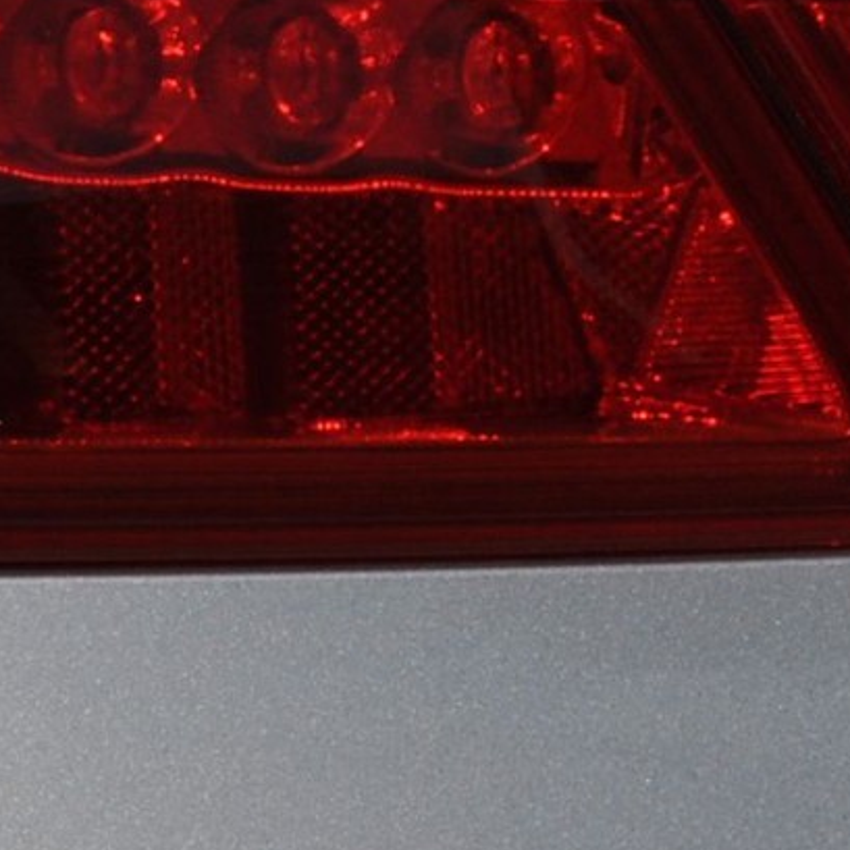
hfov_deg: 6.2
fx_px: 7779
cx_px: -411
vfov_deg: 6.2
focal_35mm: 280
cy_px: -153
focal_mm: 36
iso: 200
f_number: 14
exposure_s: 1/800
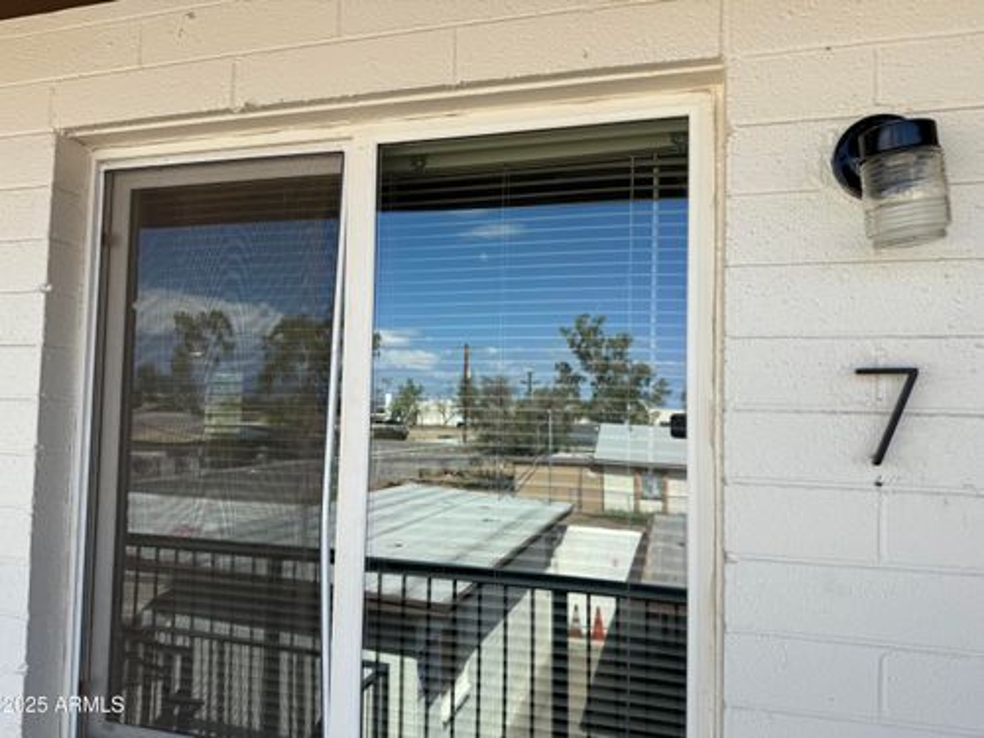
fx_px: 682
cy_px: 369
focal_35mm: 24
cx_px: 492
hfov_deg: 71.6
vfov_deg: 56.8
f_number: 1.78
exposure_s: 1/1949
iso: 80
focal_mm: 6.76
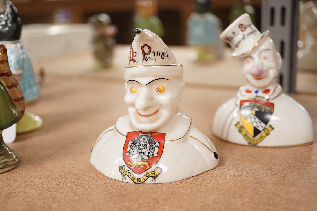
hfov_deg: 43.6
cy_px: 106
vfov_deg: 29.9
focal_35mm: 45
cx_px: 158
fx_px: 396
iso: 2500
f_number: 3.5
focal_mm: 30
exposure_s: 1/320
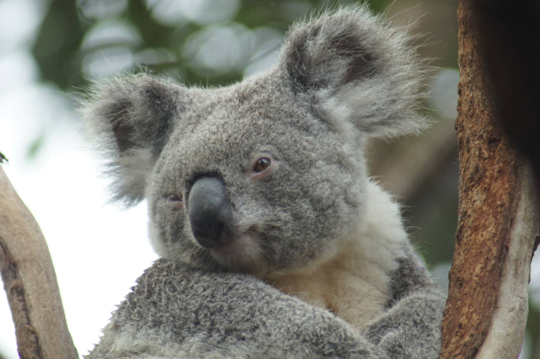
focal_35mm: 450
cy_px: 180
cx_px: 270
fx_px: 6746
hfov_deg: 4.6
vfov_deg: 3.1
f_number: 5.6
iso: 800
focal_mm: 300
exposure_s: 1/320
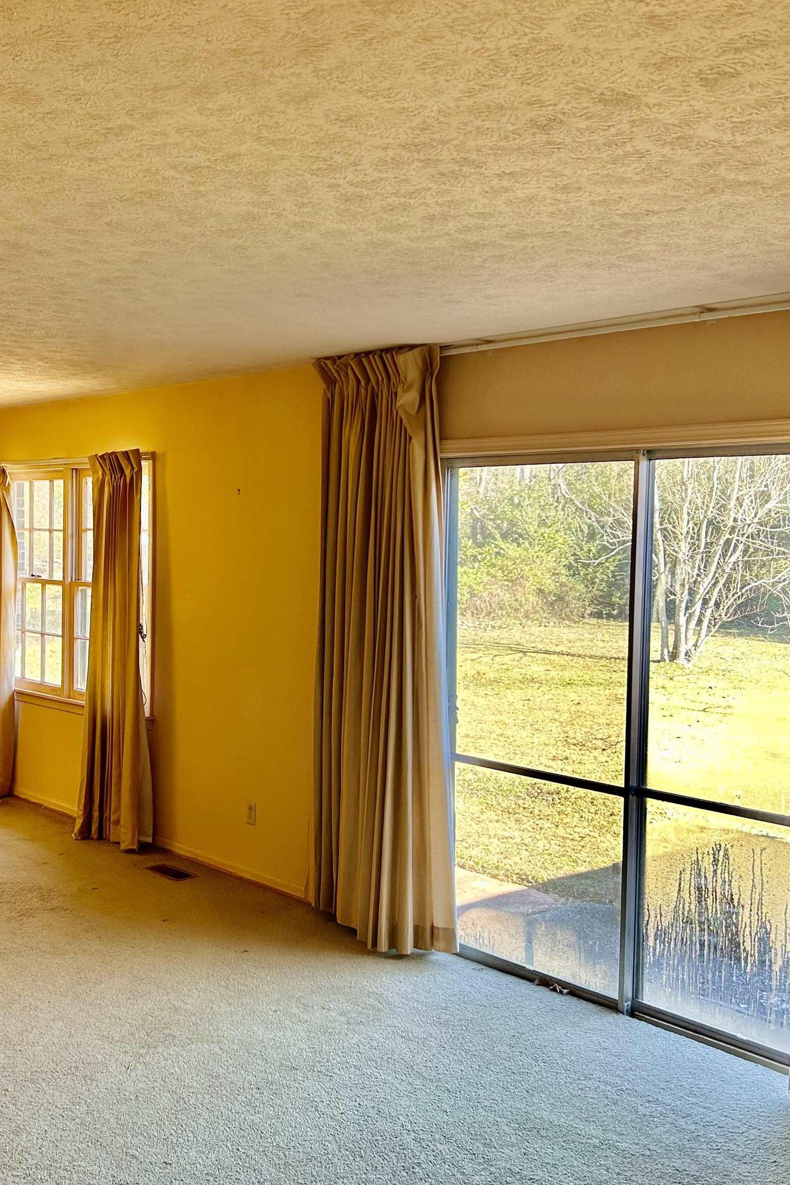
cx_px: 243
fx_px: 1218
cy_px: 596
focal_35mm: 37
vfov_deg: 51.9
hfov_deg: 35.5
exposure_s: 1/120
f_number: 1.5
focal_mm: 5.7
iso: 64
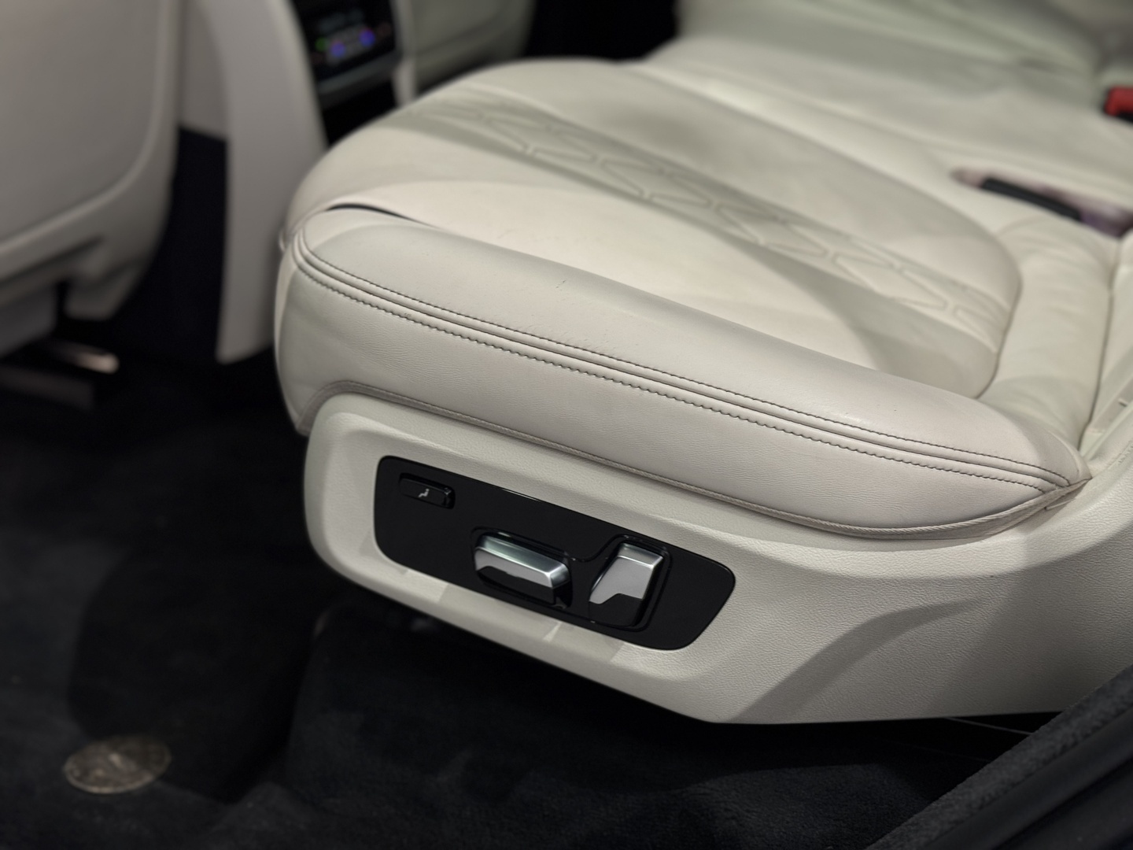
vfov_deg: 30.3
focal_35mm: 48
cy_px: 425
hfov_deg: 39.7
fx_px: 1571
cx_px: 566
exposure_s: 1/50
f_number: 1.78
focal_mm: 6.76
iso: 80
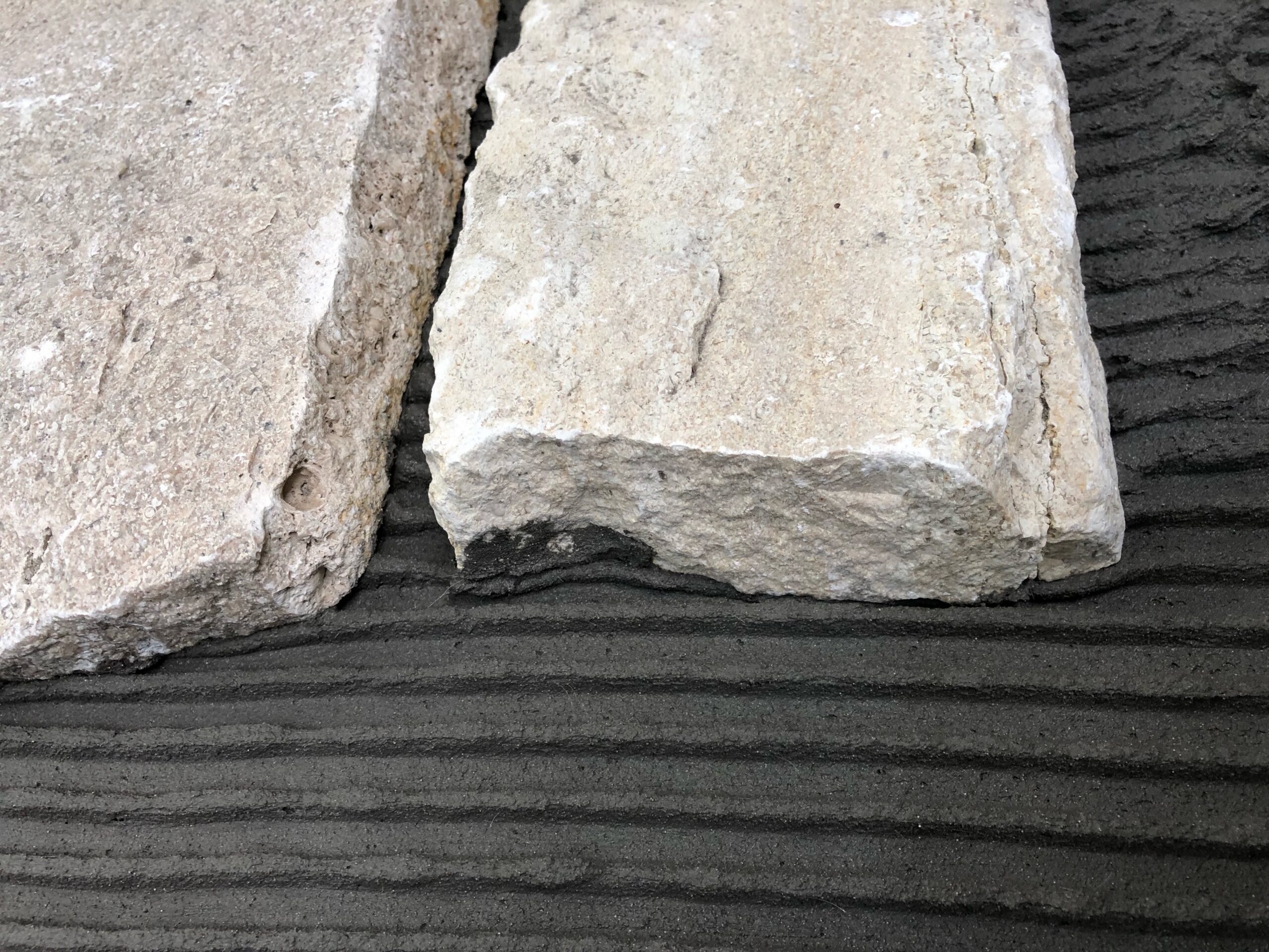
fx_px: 1026
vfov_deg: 49.7
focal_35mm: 28
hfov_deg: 63.4
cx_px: 634
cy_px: 476
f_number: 1.8
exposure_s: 1/40
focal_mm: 3.99
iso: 25
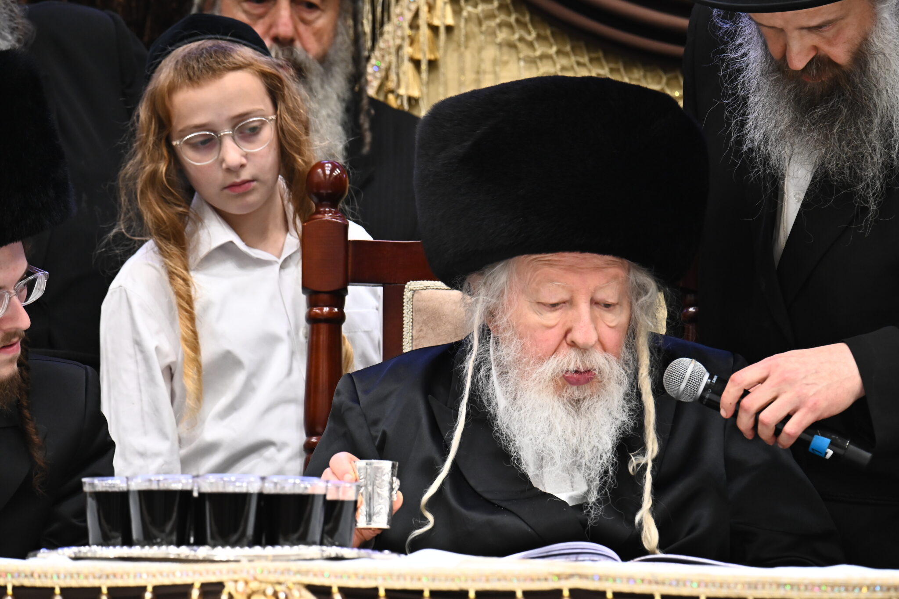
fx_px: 10484
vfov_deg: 3.3
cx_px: 450
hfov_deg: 4.9
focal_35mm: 420
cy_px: 300
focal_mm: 420
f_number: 7.1
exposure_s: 1/125
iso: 2000
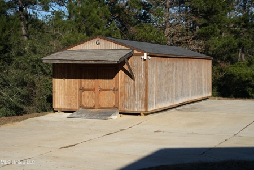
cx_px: 127
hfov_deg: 29.7
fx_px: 480
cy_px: 85
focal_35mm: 68
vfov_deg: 20.0
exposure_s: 1/8000
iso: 400
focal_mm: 68
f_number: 2.8
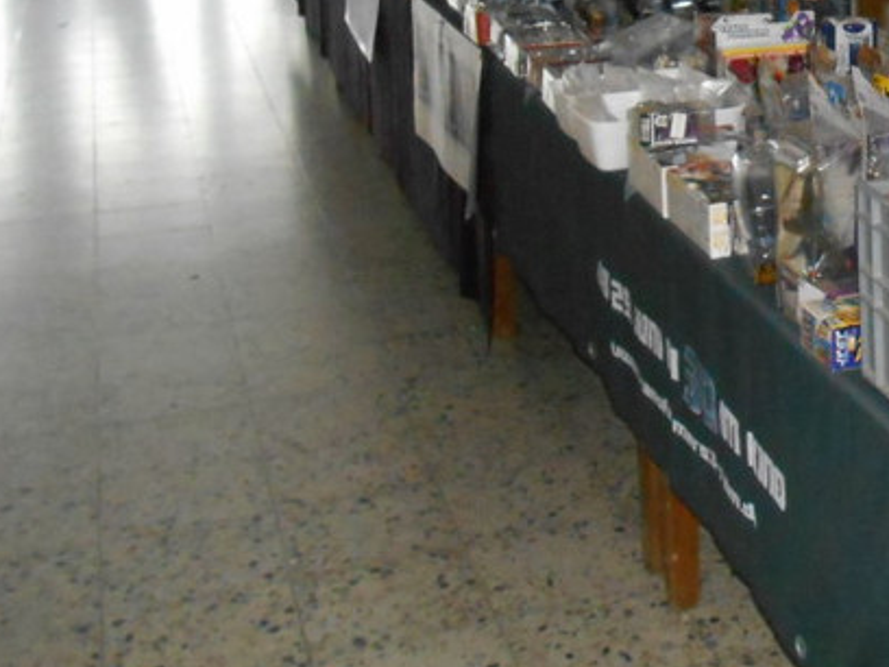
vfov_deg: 21.0
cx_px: 1080
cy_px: 28
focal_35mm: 68
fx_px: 1746
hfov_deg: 25.5
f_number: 3.4
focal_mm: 4.7
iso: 640
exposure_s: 1/25
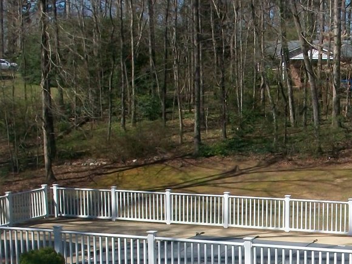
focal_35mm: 89
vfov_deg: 16.3
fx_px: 905
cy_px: 267
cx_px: 304
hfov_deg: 21.6
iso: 80
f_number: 5.5
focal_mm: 5.7
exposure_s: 1/500
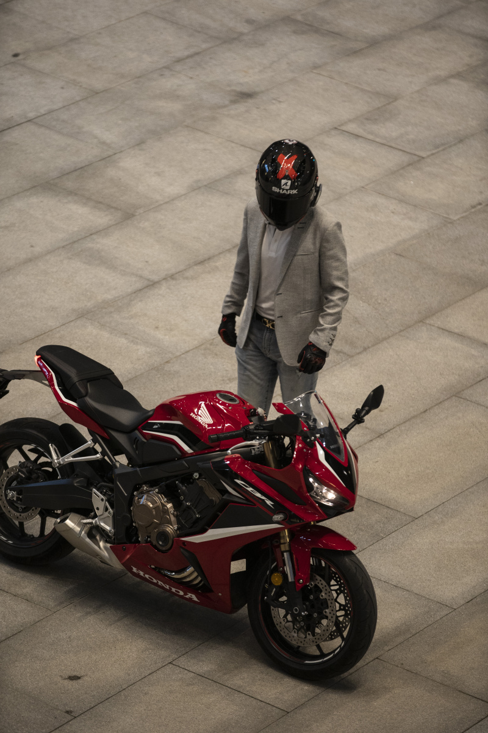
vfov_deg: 11.1
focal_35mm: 185
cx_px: 244
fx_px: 3761
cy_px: 366
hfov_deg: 7.4
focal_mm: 185
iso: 2500
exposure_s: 1/125
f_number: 2.8
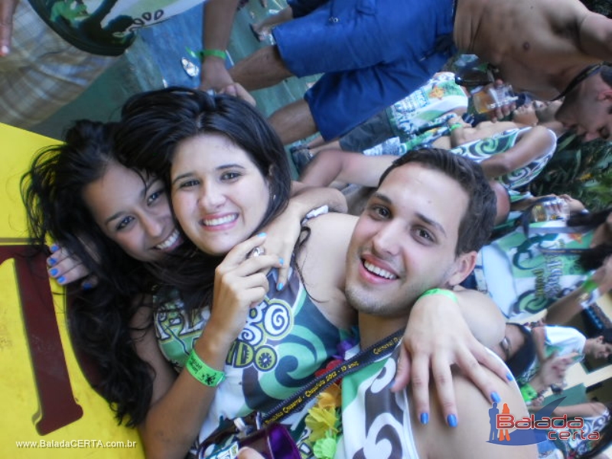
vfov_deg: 39.7
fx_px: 636
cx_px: 306
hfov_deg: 51.4
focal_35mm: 36
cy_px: 230
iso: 100
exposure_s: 1/40
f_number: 3.1
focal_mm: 6.3
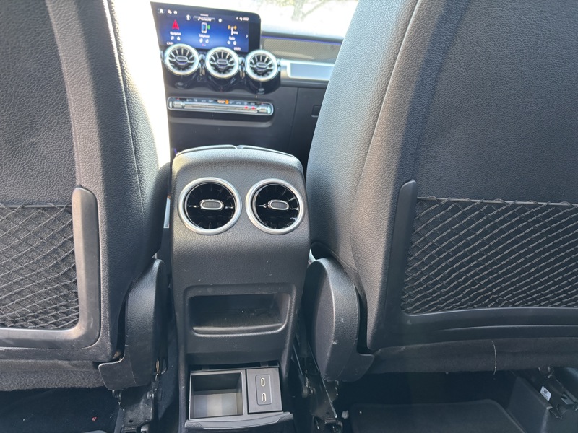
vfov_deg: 53.1
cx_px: 289
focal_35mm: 26
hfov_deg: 67.3
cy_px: 216
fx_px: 434
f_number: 1.6
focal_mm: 5.96
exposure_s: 1/60
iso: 250
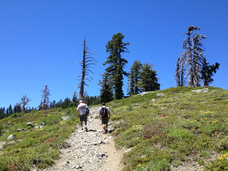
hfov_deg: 52.6
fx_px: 231
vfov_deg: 40.7
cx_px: 114
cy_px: 86
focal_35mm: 35
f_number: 2.4
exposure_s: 1/951
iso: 50
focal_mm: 4.28
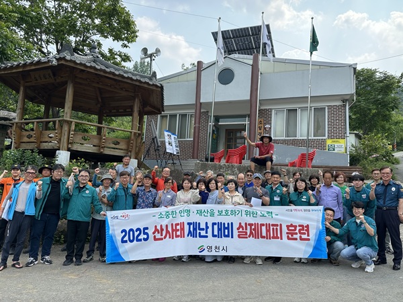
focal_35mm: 24
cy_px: 151
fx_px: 279
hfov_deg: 71.6
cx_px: 202
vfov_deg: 56.7
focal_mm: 6.86
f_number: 1.78
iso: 80
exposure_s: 1/1639
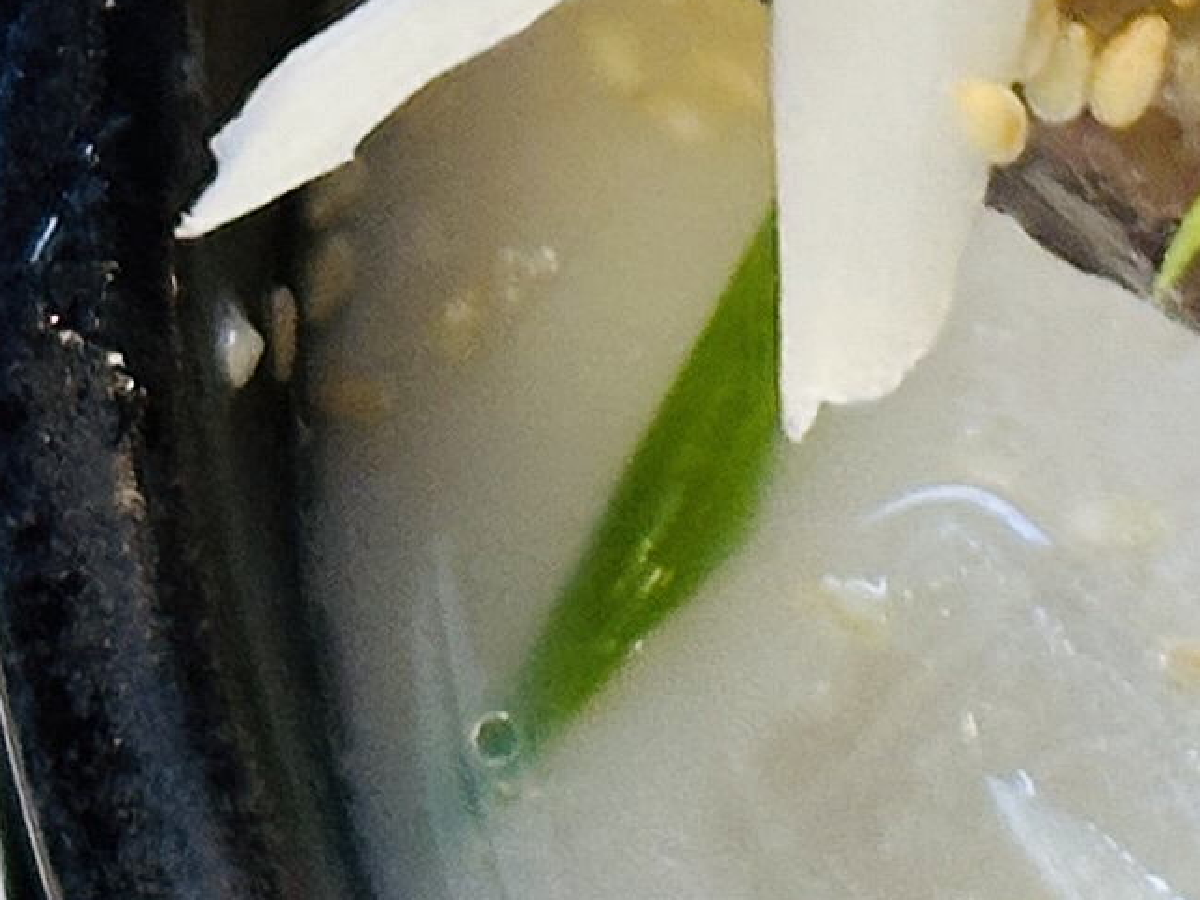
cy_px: -142
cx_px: 1474
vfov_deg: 4.9
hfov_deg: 6.5
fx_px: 10433
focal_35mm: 301
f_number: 1.78
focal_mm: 6.86
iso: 160
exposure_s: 1/60
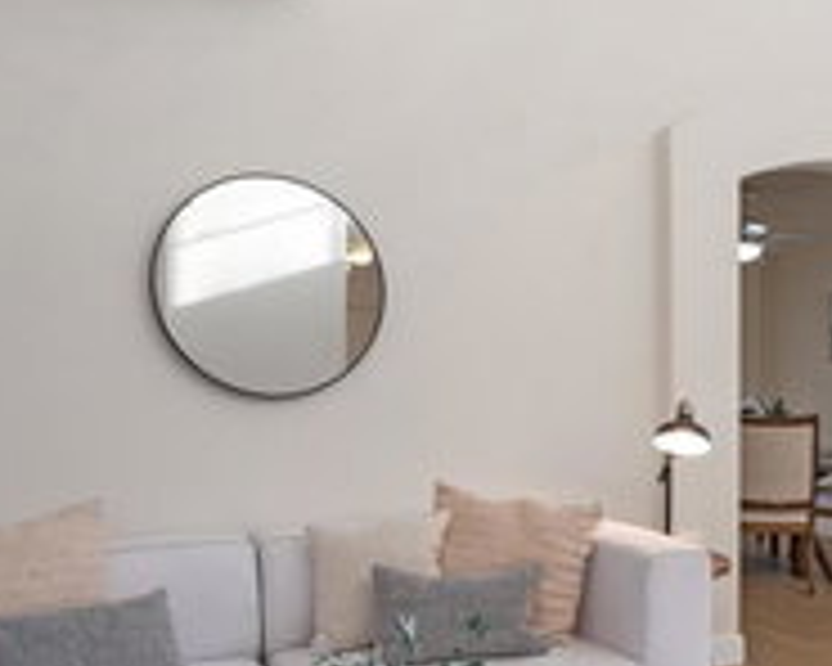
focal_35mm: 34
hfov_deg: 51.2
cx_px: 598
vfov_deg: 43.0
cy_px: 414
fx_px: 837
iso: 400
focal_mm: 14
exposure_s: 1/45
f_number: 8
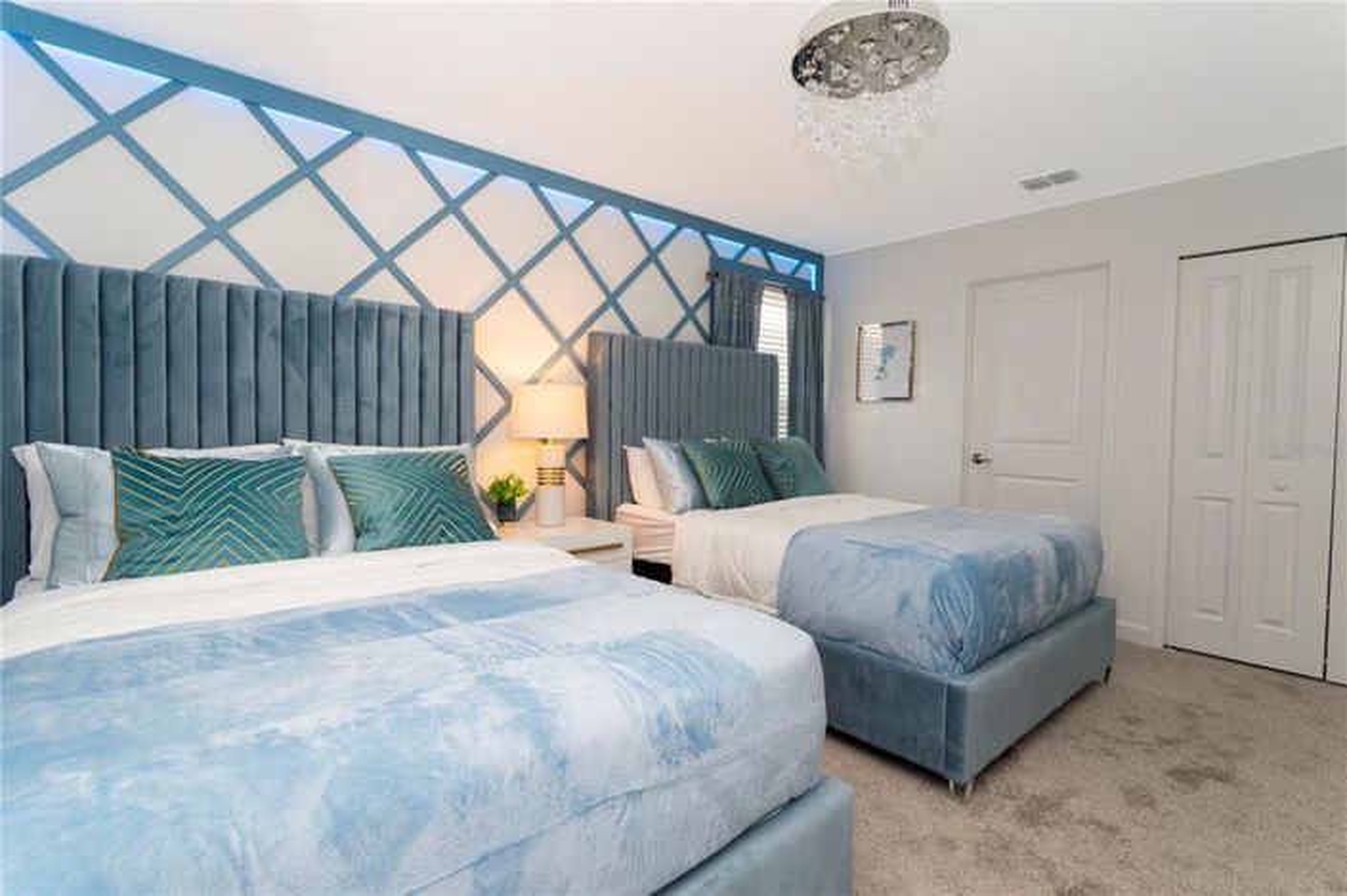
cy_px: 448
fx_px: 636
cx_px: 674
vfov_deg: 70.4
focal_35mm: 17
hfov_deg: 93.3
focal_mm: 17
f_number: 14
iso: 1000
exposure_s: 1/13
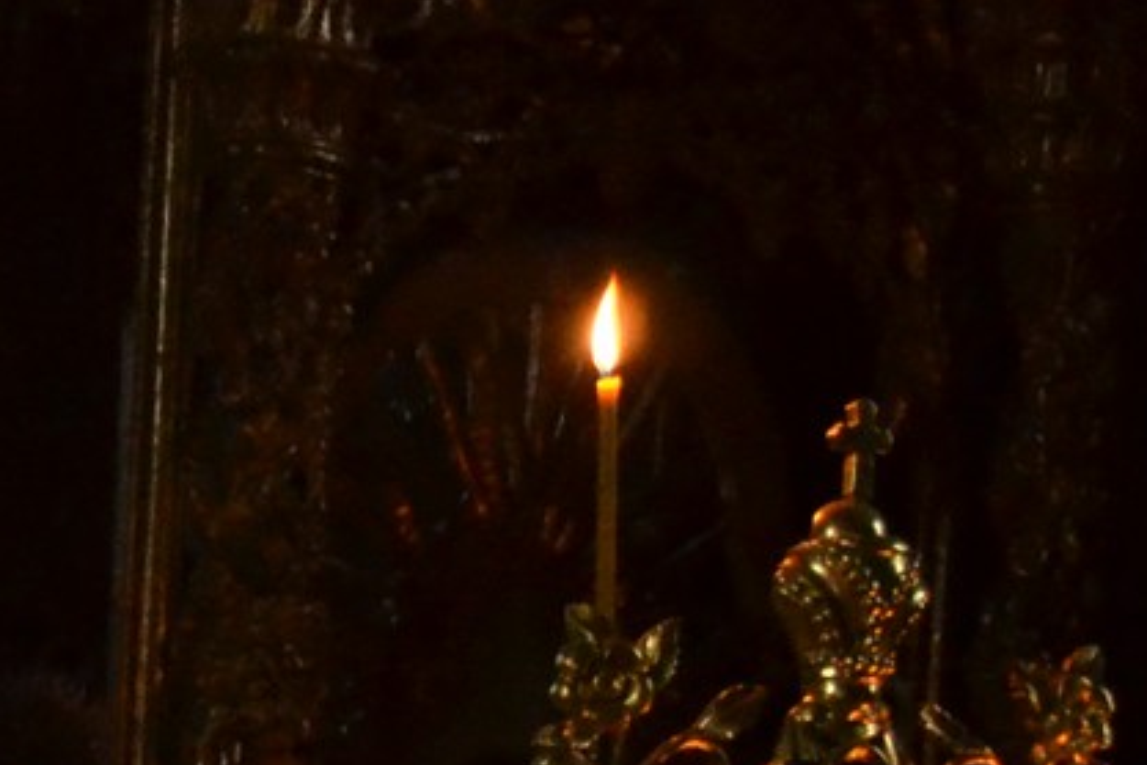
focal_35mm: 124
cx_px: -1092
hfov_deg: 14.1
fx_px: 3950
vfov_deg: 10.1
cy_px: 1577
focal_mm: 18
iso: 3200
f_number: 3.5
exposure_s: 1/80
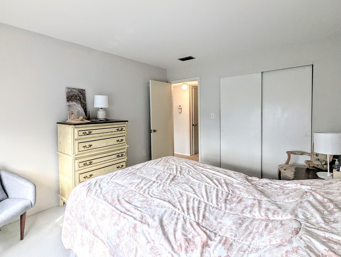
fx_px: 178
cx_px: 159
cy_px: 120
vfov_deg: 71.7
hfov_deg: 87.5
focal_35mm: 18
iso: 108
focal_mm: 2.35
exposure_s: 1/211
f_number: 2.2
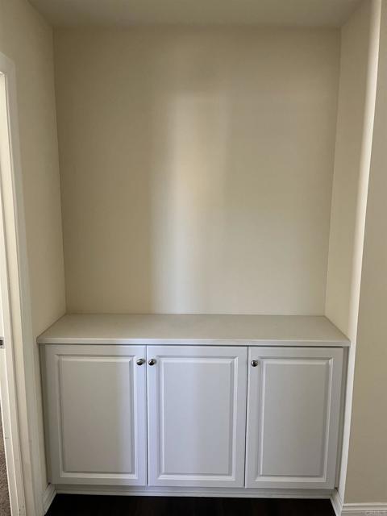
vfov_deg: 67.3
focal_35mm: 26
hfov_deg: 53.1
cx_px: 194
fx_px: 388
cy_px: 258
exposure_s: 1/60
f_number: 1.6
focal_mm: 5.1
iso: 250
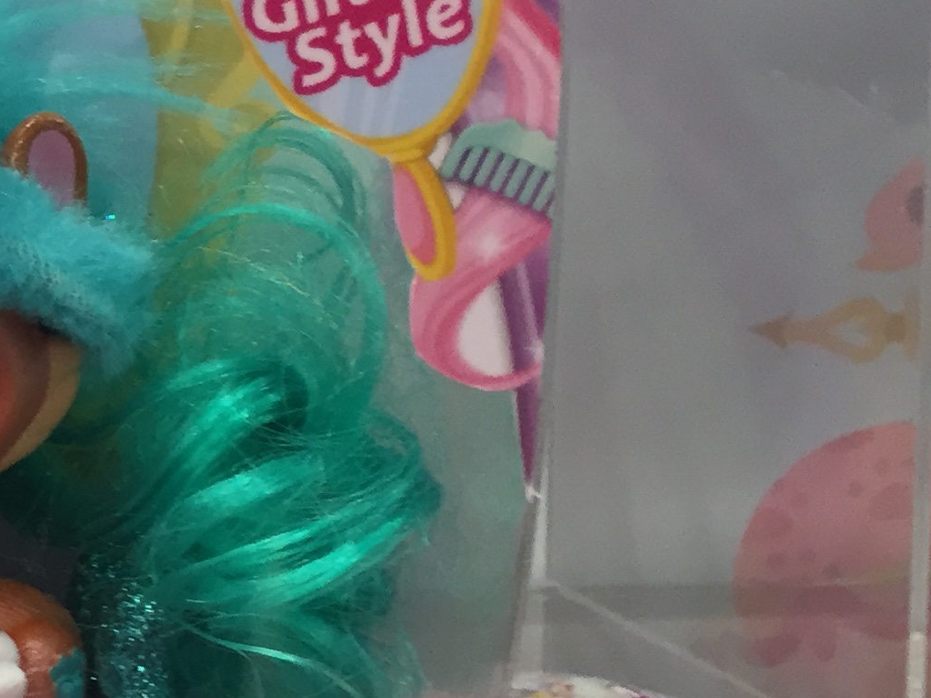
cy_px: 357
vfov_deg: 15.9
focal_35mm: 93
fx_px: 2501
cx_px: -457
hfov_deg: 18.7
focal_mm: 4.15
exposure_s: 1/30
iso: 80
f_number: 2.2
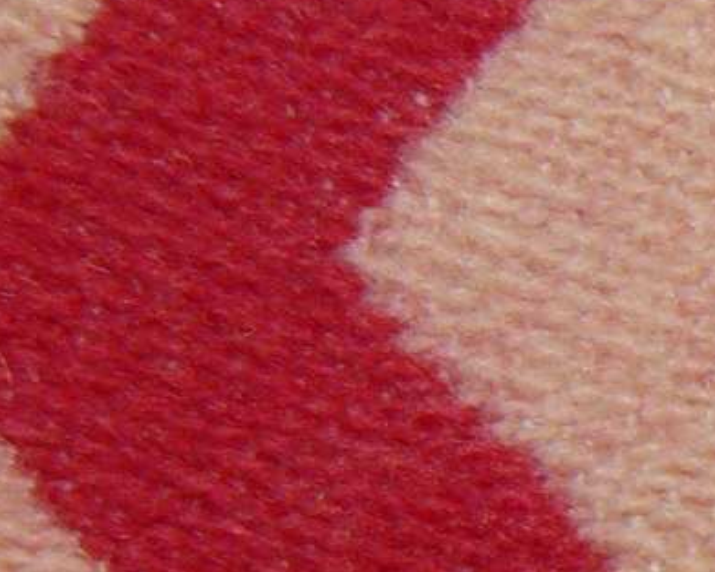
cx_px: 1807
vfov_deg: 8.0
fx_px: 3895
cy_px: 1113
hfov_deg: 9.2
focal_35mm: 184
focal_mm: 6
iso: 100
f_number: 4
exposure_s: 1/25
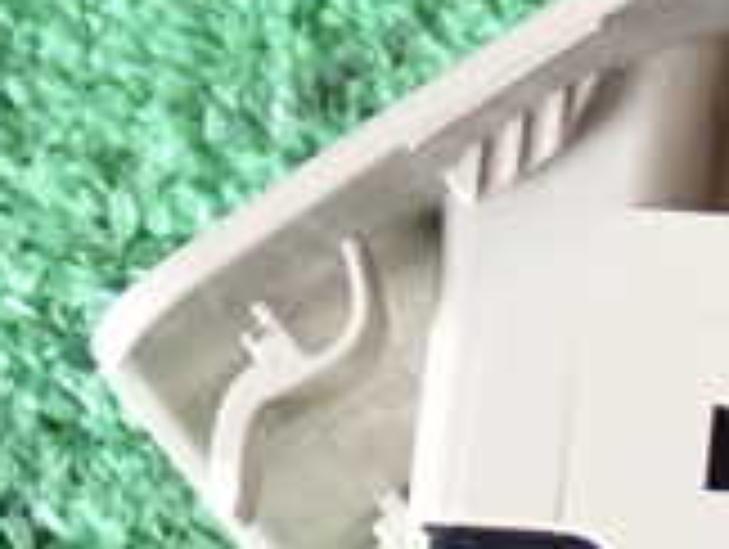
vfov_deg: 8.5
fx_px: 3670
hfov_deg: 10.8
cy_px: 450
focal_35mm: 174
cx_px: 1184
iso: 800
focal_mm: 8.4
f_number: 3.1
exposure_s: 1/50
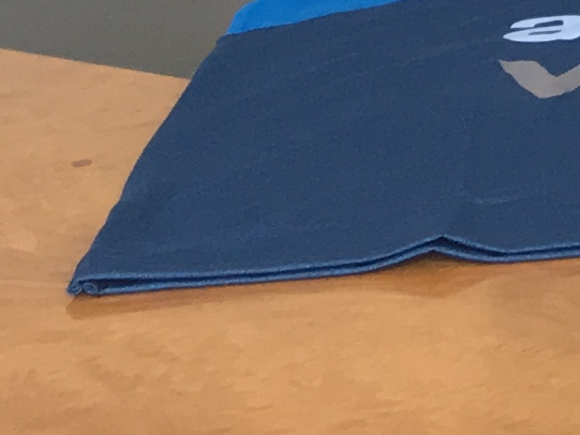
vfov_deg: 6.9
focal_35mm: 189
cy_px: -966
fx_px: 3166
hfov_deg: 8.5
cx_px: 1834
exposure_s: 1/100
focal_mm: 4.15
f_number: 2.2
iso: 25
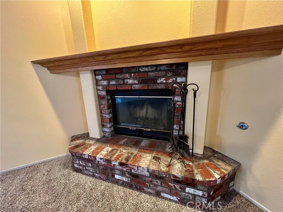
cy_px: 106
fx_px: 106
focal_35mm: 13
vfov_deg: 89.9
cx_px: 142
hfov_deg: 106.2
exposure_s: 1/40
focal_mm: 1.57
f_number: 1.8
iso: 800
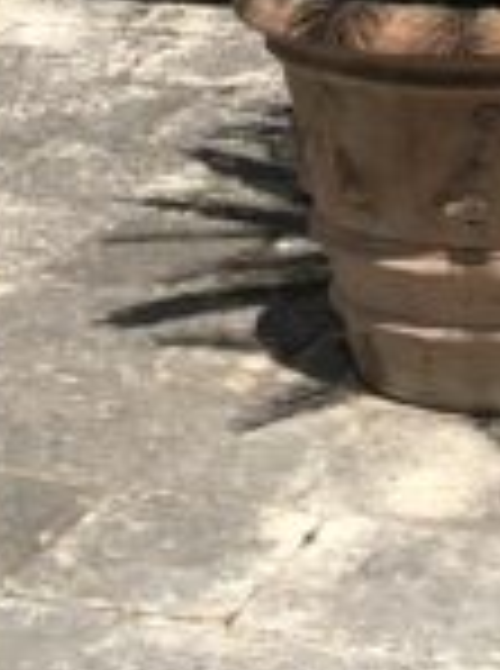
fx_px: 3733
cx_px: -68
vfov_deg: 9.4
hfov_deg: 7.6
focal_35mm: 193
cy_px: -814
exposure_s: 1/2183
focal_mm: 3.99
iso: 20
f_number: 1.8
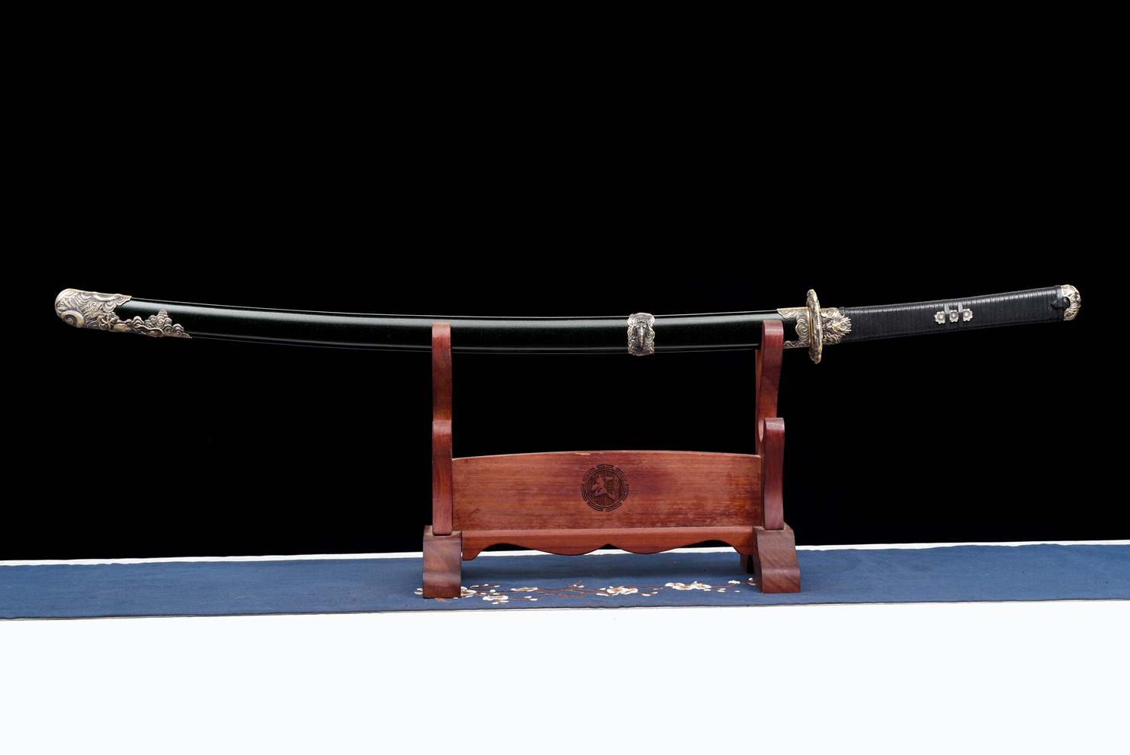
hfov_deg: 32.9
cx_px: 568
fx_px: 1916
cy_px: 381
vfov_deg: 22.3
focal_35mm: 61
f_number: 7.1
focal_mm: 60
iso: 125
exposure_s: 1/160
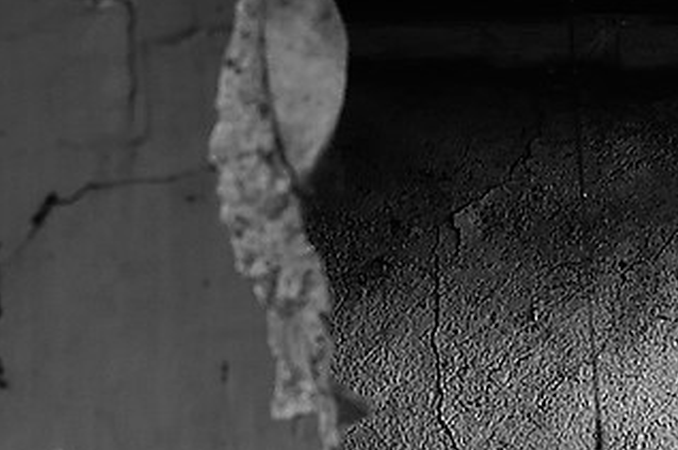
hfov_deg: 5.2
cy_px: 434
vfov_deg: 3.5
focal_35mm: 396
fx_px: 7442
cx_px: 539
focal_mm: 35
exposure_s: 1
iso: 100
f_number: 10
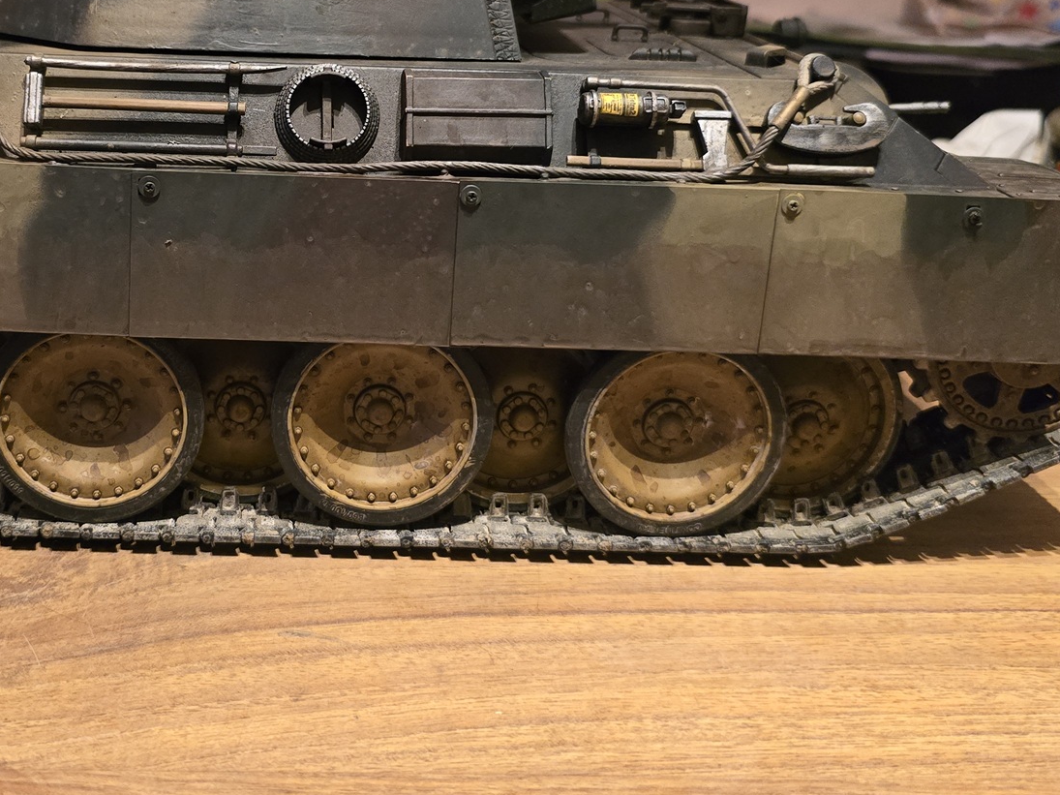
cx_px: 317
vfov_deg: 33.7
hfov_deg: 43.9
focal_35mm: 42
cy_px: 208
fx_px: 1286
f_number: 1.7
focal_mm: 6.3
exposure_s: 1/100
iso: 1600
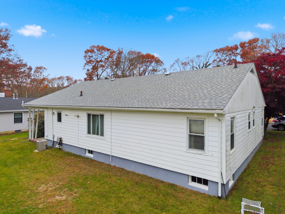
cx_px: 142
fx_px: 198
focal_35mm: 24
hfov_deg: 71.6
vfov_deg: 56.8
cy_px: 107
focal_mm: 8.7
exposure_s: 1/3200
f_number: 1.8
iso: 290
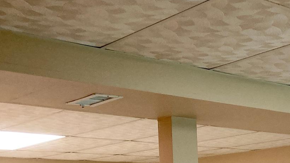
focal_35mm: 76
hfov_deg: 26.3
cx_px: 294
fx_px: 584
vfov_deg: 14.8
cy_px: 240
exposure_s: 1/60
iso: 200
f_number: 1.8
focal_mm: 3.99
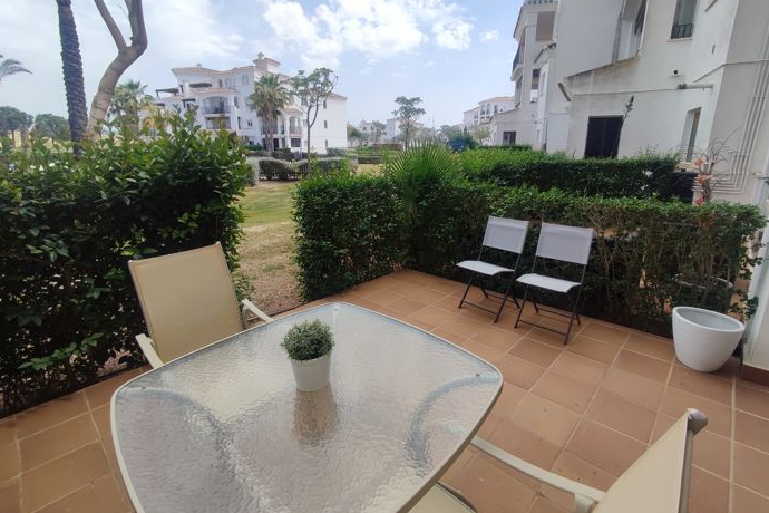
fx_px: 363
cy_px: 236
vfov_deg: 70.3
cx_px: 390
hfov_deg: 93.3
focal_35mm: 17
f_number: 2.2
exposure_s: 1/1106
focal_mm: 1.65
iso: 50
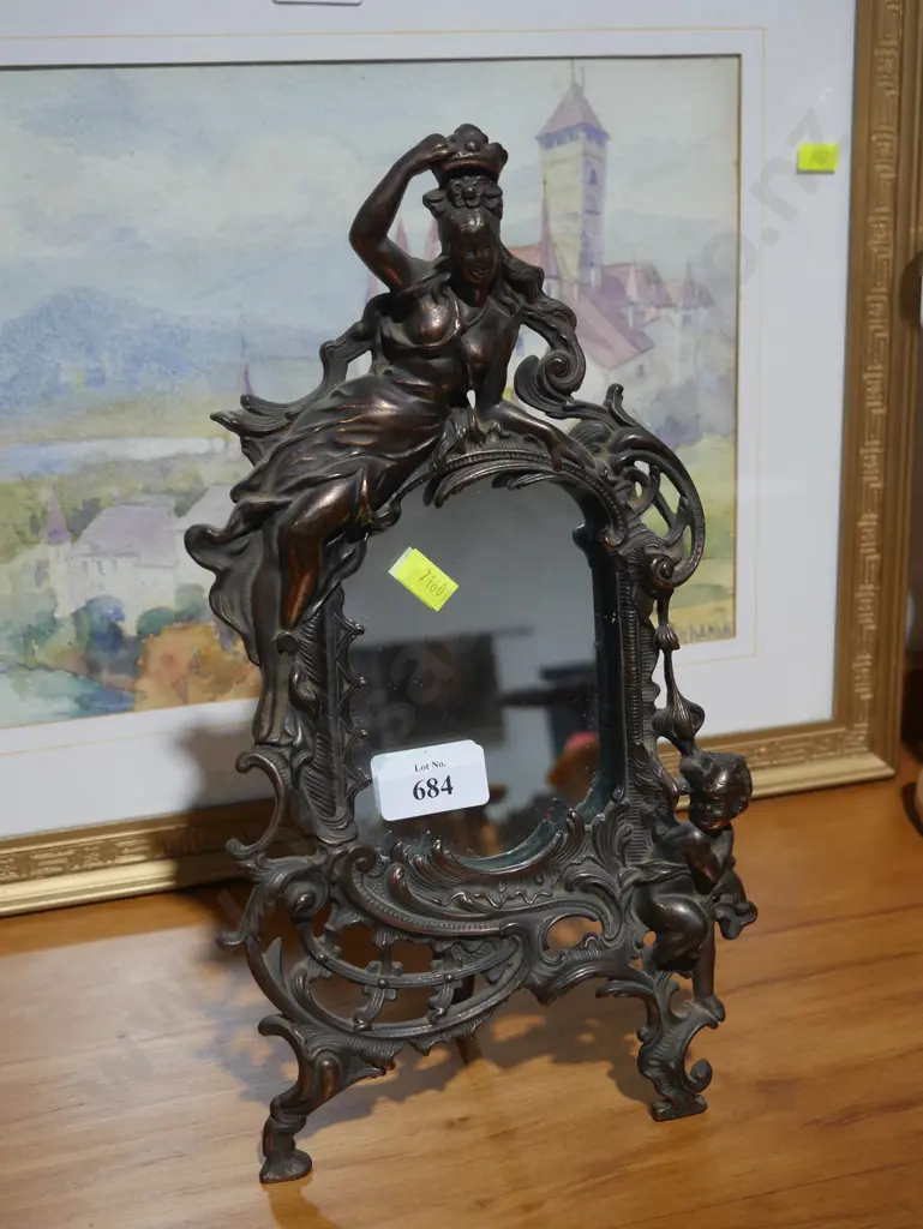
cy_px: 614
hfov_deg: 32.9
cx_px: 462
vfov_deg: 42.9
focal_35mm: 44
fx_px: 1563
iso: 400
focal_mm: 22
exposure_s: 1/60
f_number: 4.7
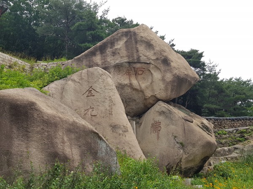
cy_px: 94
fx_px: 190
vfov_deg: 53.1
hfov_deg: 67.3
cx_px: 126
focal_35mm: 26
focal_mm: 4.2
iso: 40
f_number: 1.7
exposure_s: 1/1592
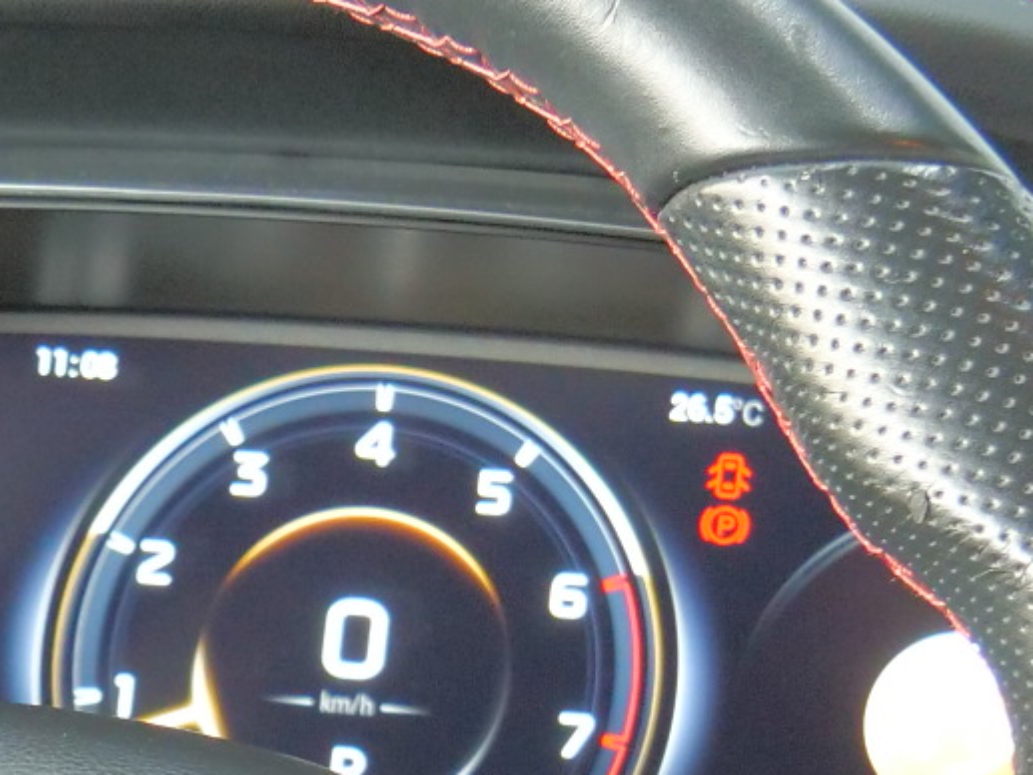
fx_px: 6059
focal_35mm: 203
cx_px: -290
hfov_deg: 9.6
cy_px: 1039
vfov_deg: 7.2
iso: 1600
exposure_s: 1/15
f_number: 4.1
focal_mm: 20
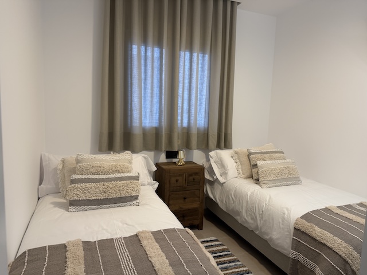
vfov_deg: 56.8
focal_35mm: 24
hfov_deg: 71.6
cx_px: 184
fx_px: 254
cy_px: 138
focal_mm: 6.76
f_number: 1.78
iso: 125
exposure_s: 1/100
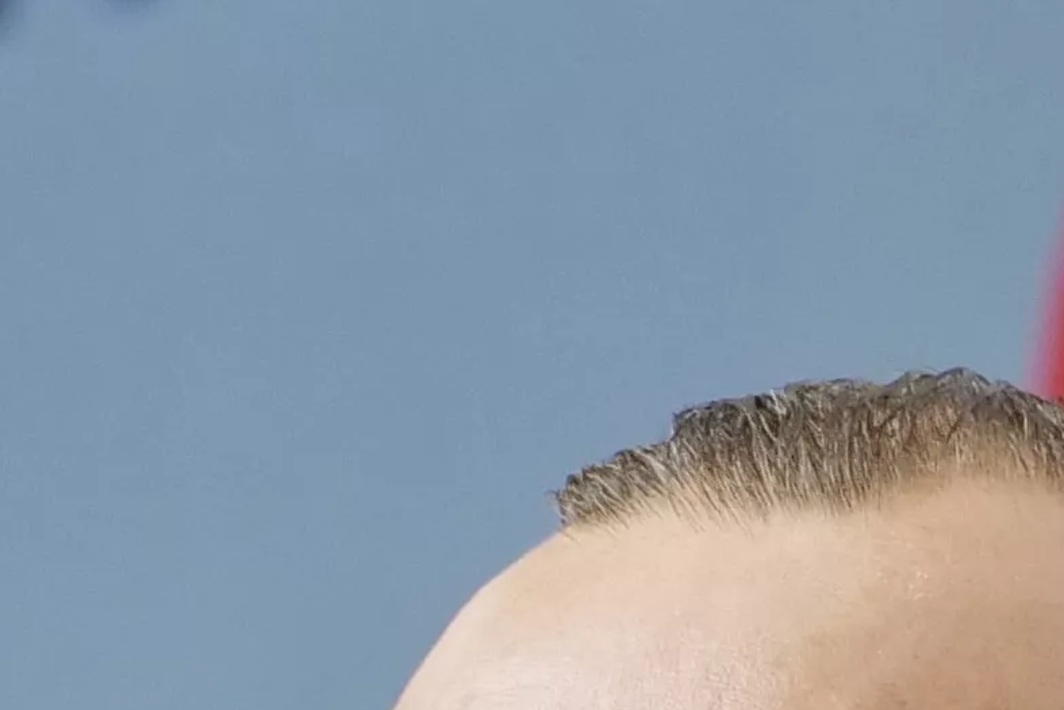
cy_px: 952
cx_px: 358
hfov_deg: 3.0
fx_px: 20248
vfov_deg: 2.0
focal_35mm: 685
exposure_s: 1/250
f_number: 4
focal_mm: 90
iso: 2500
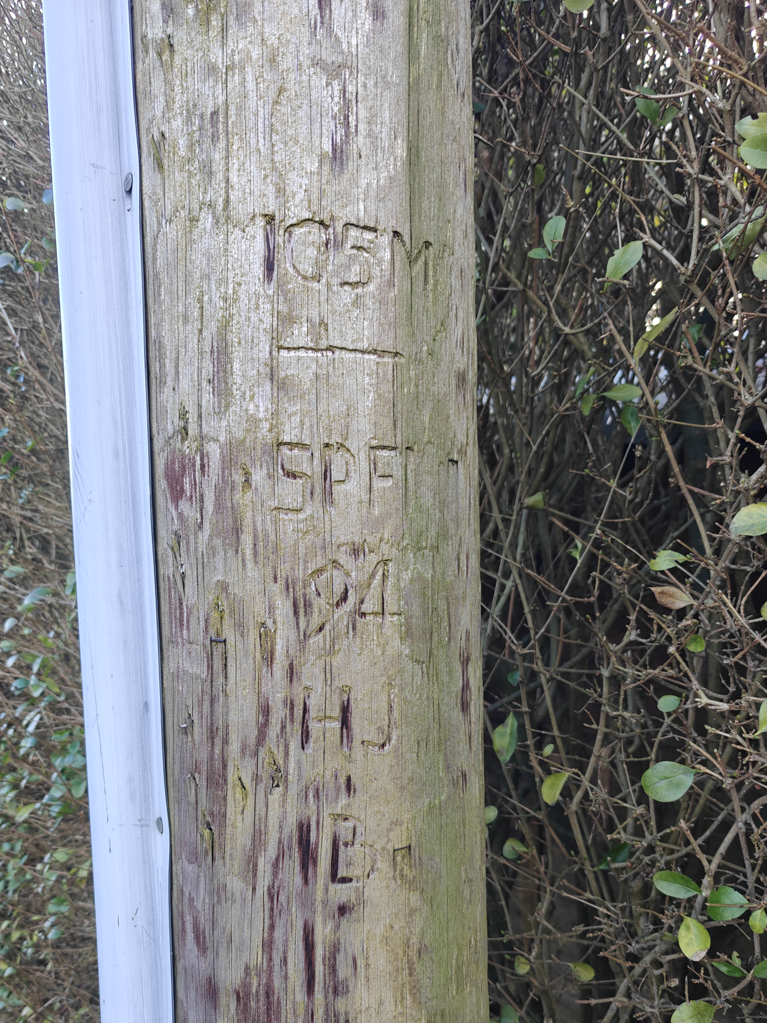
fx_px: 886
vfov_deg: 59.3
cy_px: 635
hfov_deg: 46.5
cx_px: 305
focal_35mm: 30
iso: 125
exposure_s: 1/100
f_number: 1.7
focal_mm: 6.06
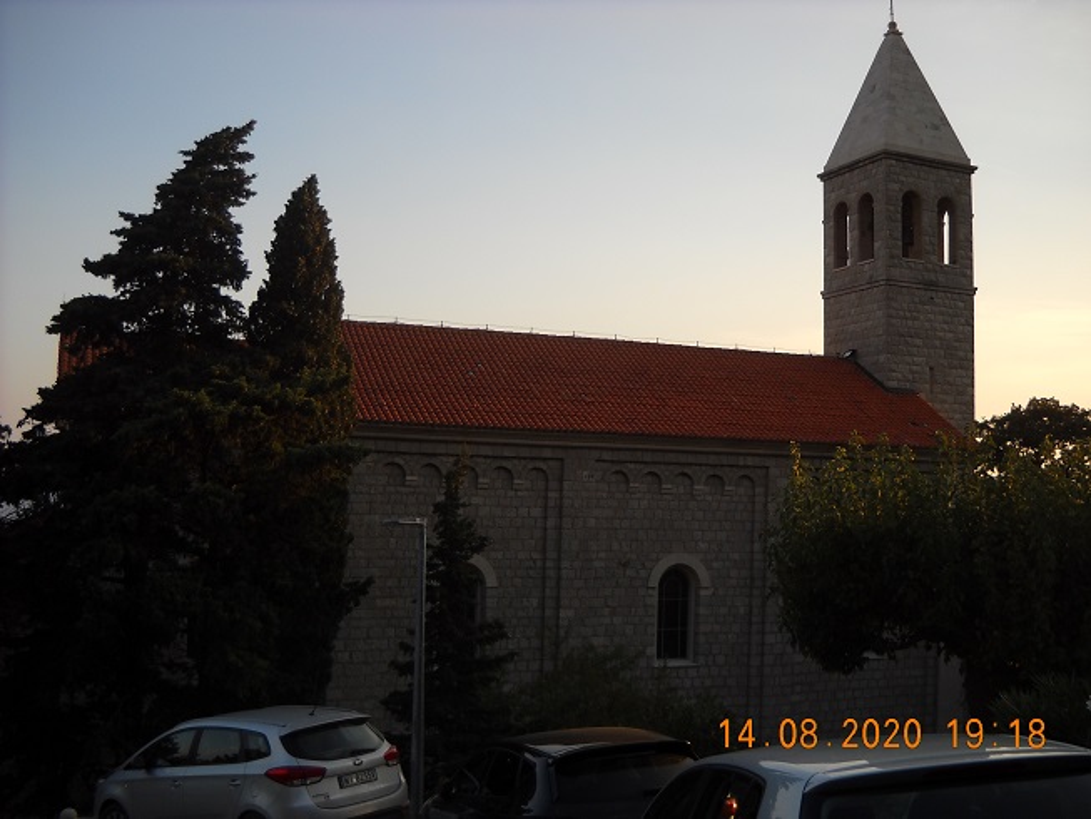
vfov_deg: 35.1
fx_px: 1292
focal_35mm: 41
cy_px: 410
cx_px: 546
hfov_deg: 45.8
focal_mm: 6.72
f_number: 3.1
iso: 64
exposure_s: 1/309
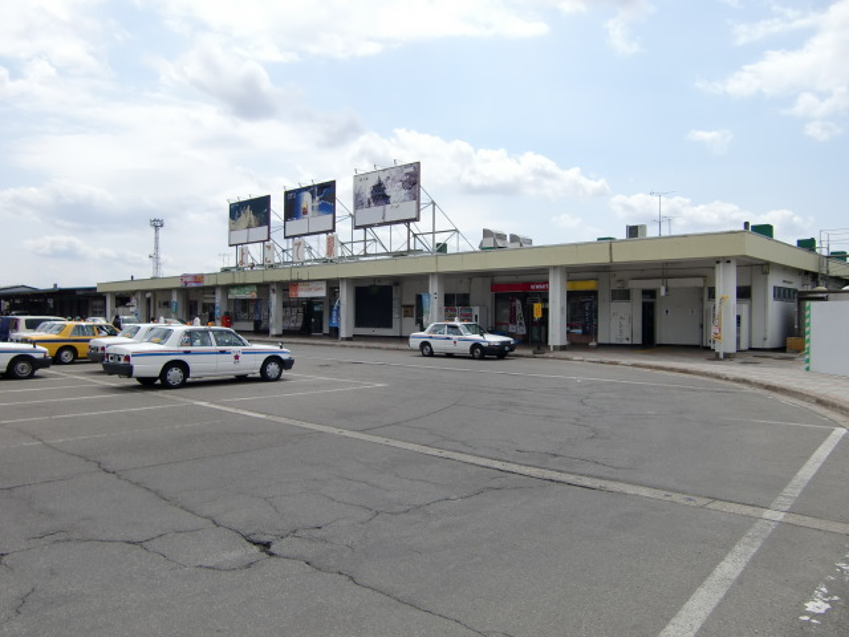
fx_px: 687
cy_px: 318
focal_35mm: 28
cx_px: 424
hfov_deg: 63.4
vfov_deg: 49.7
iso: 64
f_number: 7
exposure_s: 1/250
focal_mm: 4.9
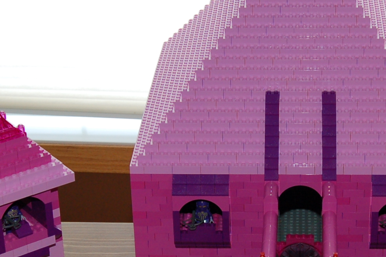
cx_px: 268
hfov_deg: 17.3
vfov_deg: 11.6
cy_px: 171
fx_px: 1264
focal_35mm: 118
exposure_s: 1/125
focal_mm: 26
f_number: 5.6
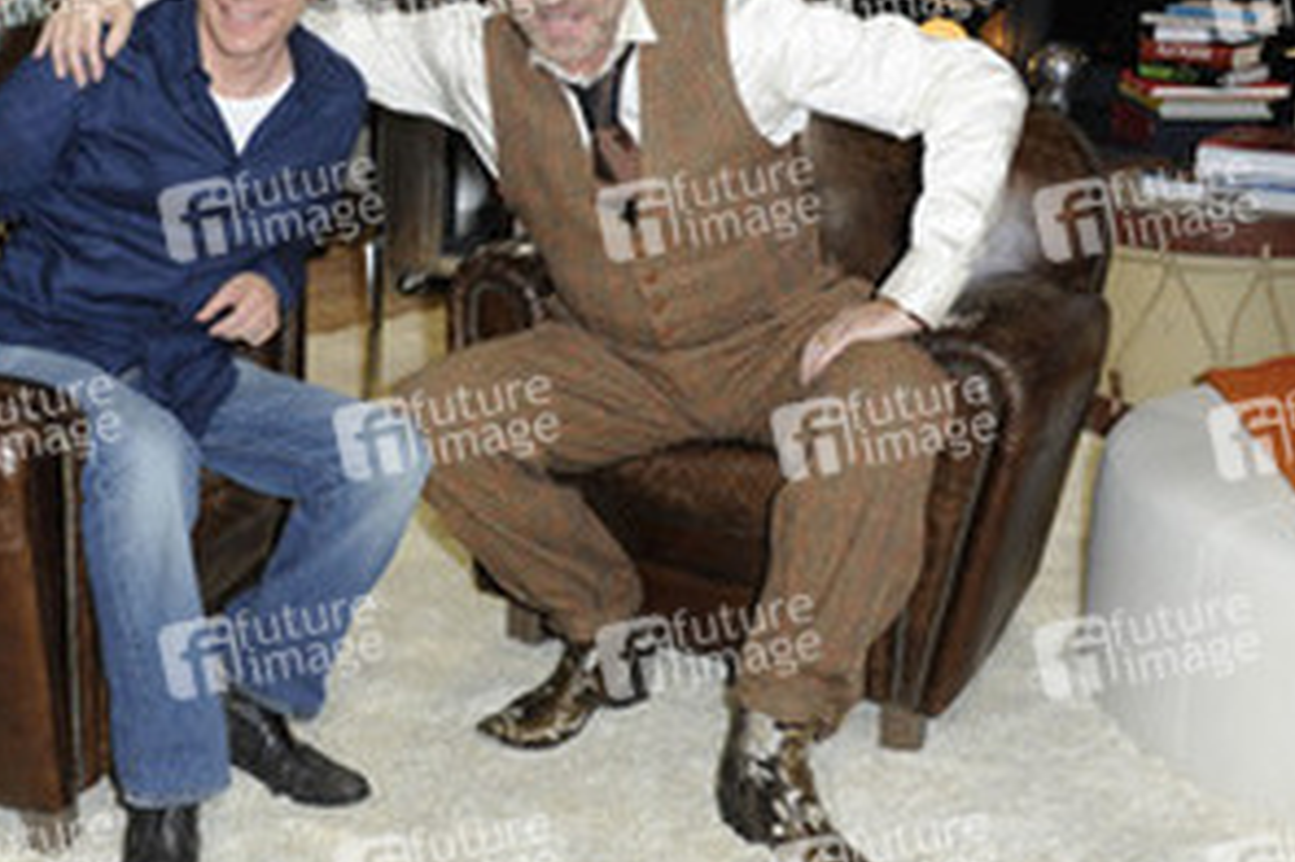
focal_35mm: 61
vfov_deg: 22.2
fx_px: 2193
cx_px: 330
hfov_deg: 32.3
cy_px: 319
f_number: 5.6
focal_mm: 40
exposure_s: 1/160
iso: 2500
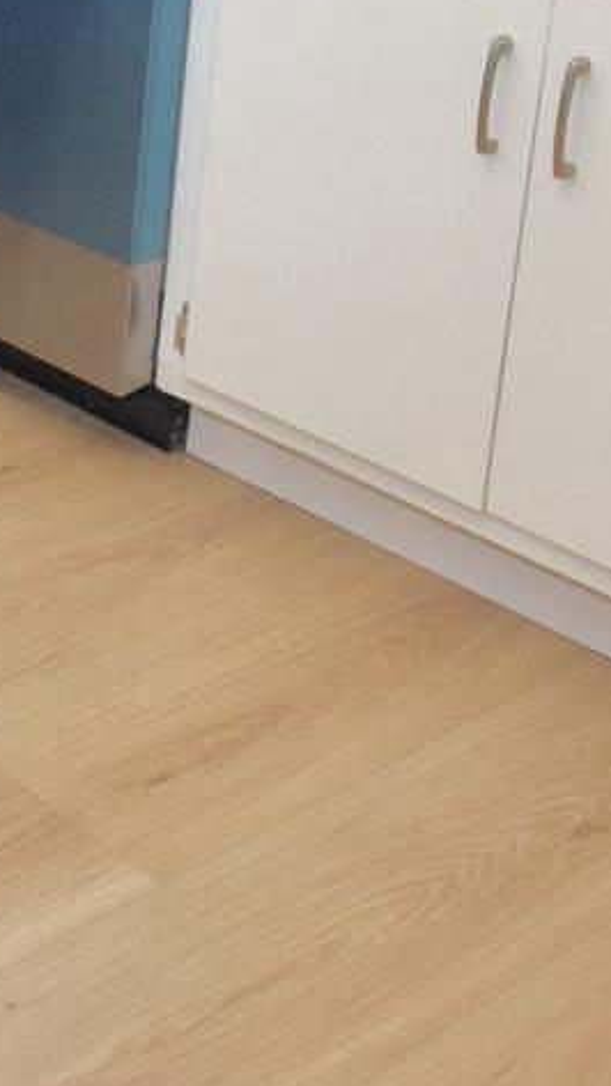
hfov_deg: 15.2
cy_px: -7
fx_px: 1959
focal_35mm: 68
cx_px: -512
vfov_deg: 29.0
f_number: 5.6
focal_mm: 10
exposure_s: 1/125
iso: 800
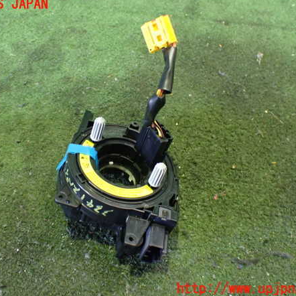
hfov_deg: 45.9
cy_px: 147
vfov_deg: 46.0
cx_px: 127
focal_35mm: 36
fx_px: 348
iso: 1000
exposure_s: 1/30
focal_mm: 5.4
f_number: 2.3
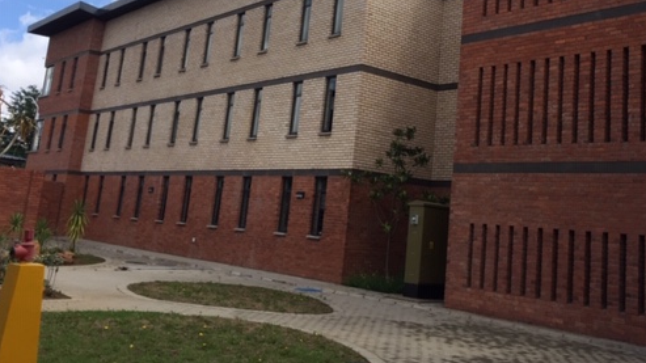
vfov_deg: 28.4
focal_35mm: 41
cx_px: 393
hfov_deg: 49.1
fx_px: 702
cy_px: 77
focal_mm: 4.15
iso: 32
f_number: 2.2
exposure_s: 1/1364
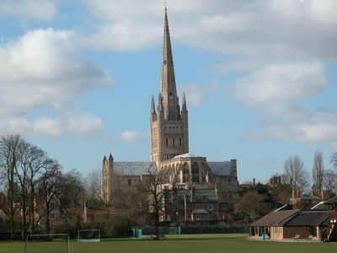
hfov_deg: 18.4
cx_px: 168
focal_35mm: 107
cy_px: 126
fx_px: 1042
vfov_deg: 13.8
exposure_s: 1/500
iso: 100
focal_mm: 27.3
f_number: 5.8
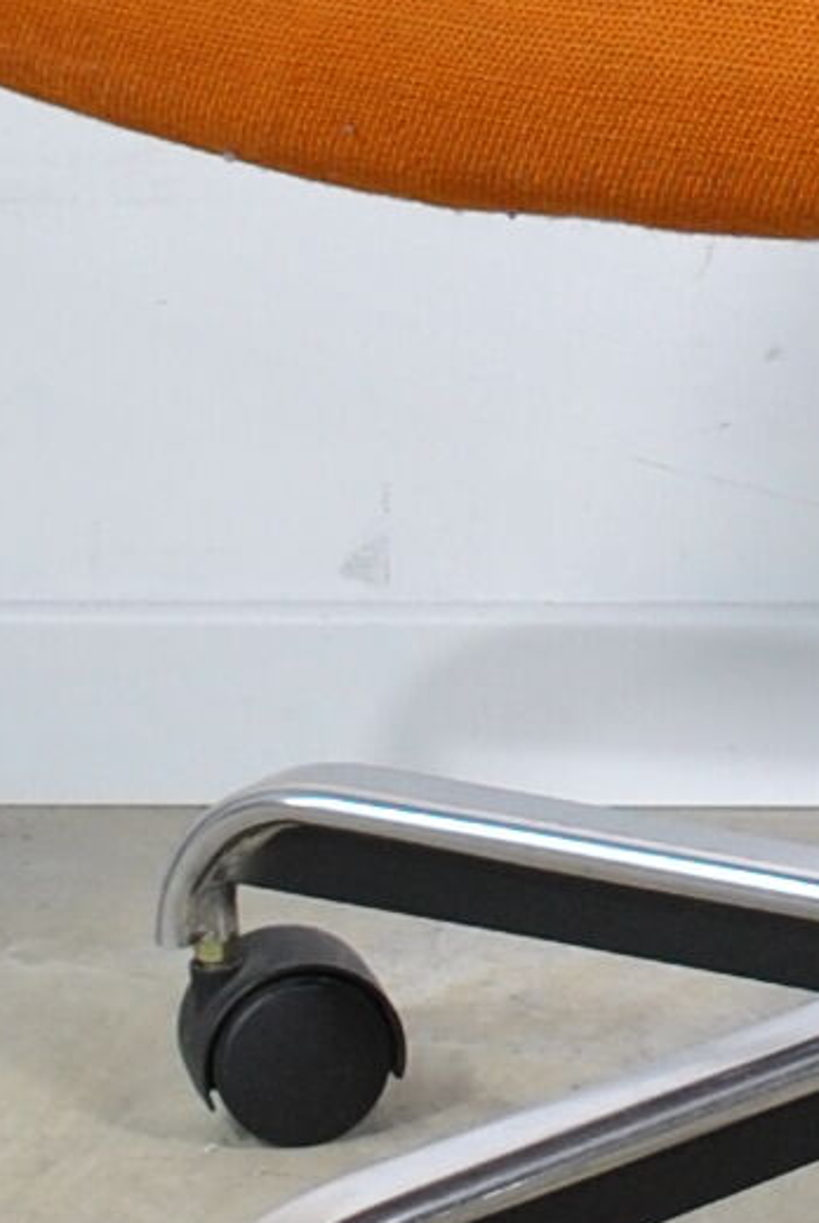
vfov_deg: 10.2
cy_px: 103
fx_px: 6840
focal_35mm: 201
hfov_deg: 6.7
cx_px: 1259
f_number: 4
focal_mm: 18
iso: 200
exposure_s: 1/40
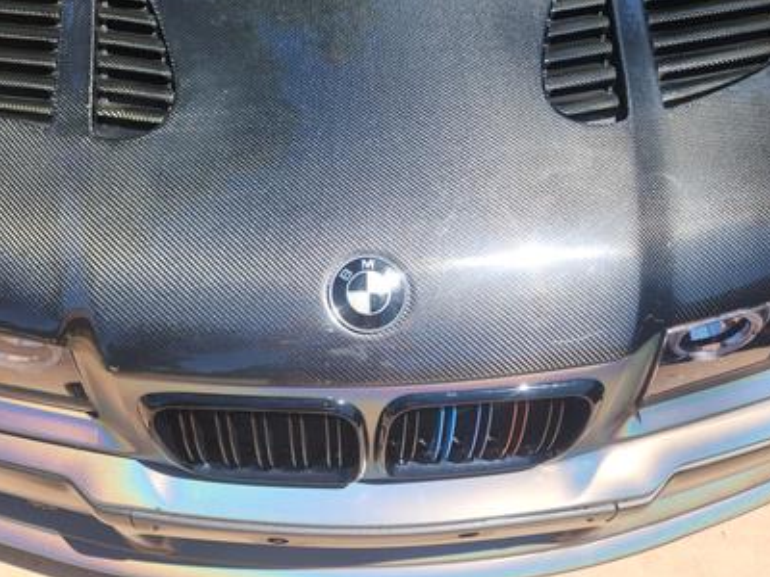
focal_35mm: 29
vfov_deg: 47.8
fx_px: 645
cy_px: 221
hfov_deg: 61.5
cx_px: 343
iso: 20
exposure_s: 1/922
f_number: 1.8
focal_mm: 5.4
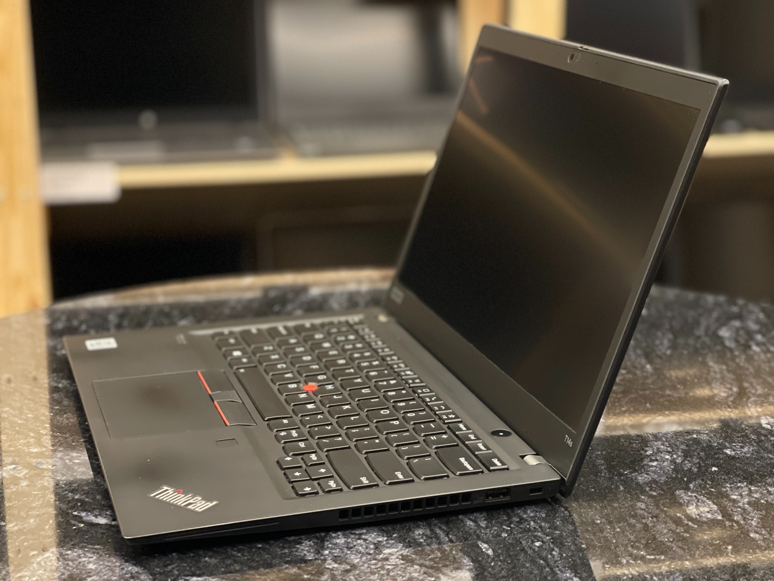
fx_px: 1431
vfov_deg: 22.9
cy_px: 290
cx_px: 387
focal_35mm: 64
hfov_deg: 30.3
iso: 400
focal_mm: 7.5
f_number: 2.2
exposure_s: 1/28
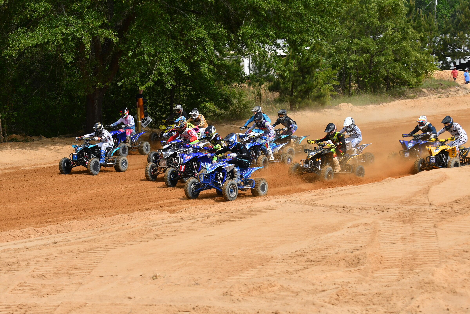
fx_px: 1371
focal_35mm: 105
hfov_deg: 19.5
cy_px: 157
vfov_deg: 13.0
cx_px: 235
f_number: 6.3
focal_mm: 70
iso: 400
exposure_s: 1/1600
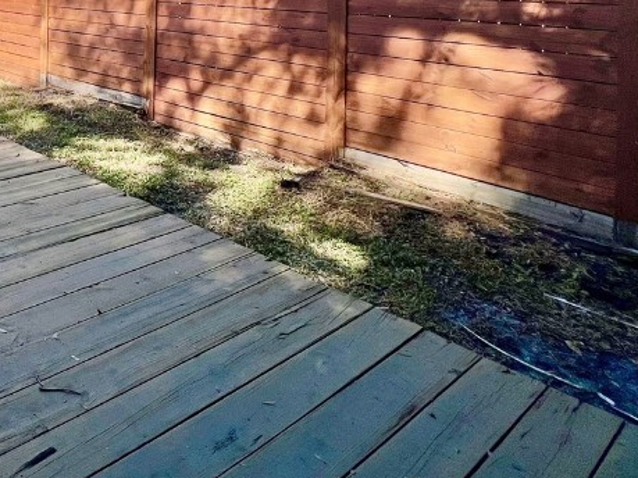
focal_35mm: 29
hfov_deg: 47.6
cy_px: -24
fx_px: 534
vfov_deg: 40.7
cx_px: -38
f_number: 1.8
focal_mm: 1.57
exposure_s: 1/968
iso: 32
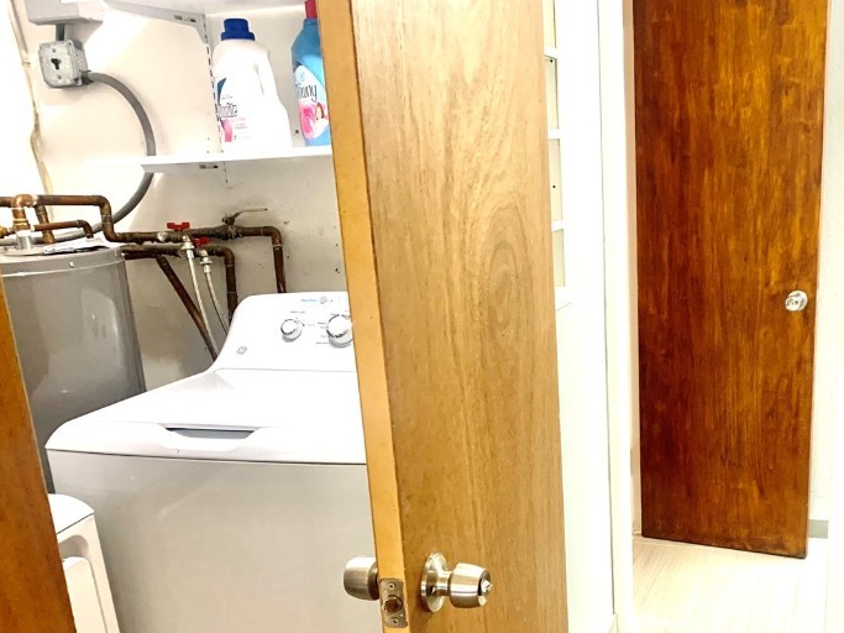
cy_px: 457
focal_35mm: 39
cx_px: 570
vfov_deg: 36.1
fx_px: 951
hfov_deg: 47.0
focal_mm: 4.25
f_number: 1.8
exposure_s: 1/60
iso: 250
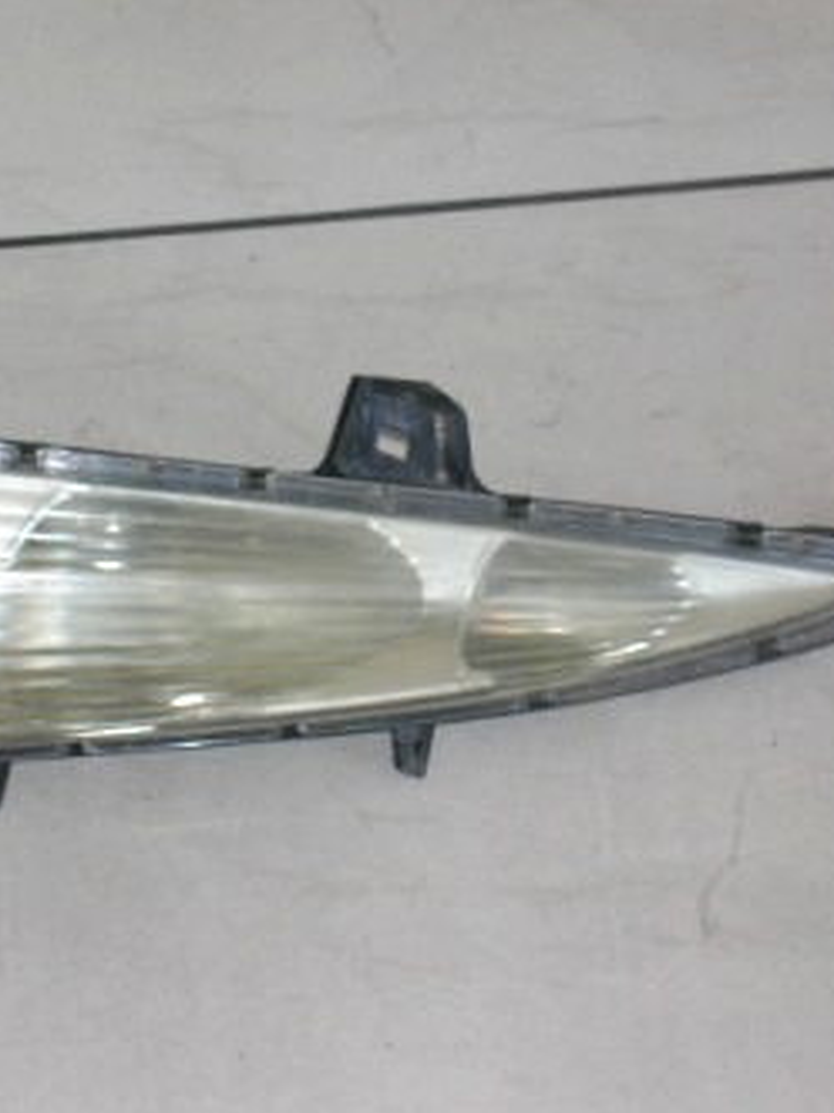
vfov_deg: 17.7
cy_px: 556
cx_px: 239
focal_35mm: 111
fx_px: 3568
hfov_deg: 13.3
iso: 50
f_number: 4.2
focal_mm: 13.7
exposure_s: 1/60.1
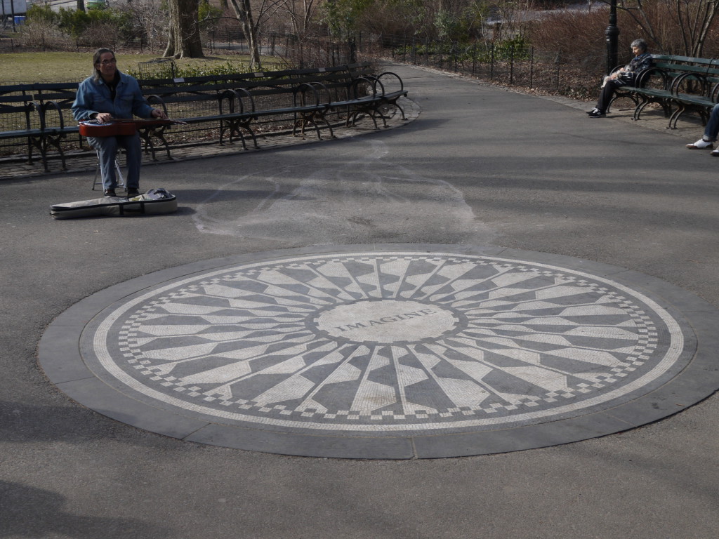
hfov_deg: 35.5
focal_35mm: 54
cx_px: 360
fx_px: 1122
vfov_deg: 27.0
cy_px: 270
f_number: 7.1
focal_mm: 27
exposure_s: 1/200
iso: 160
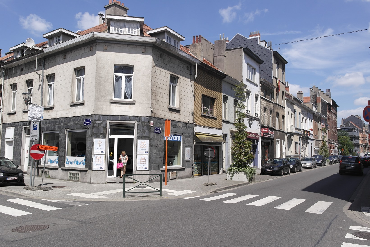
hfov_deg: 61.9
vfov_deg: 43.6
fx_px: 308
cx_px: 185
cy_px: 124
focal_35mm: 30
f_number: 7.1
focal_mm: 20
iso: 100
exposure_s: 1/320
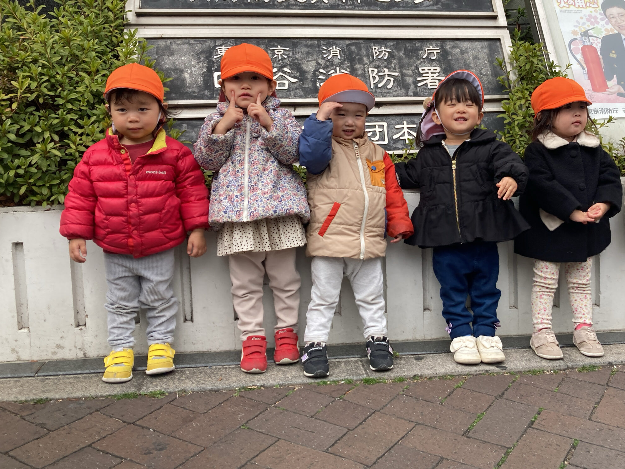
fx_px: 650
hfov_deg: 50.8
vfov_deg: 39.5
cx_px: 395
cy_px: 194
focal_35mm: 36
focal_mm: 3.99
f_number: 1.8
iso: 20
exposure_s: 1/585
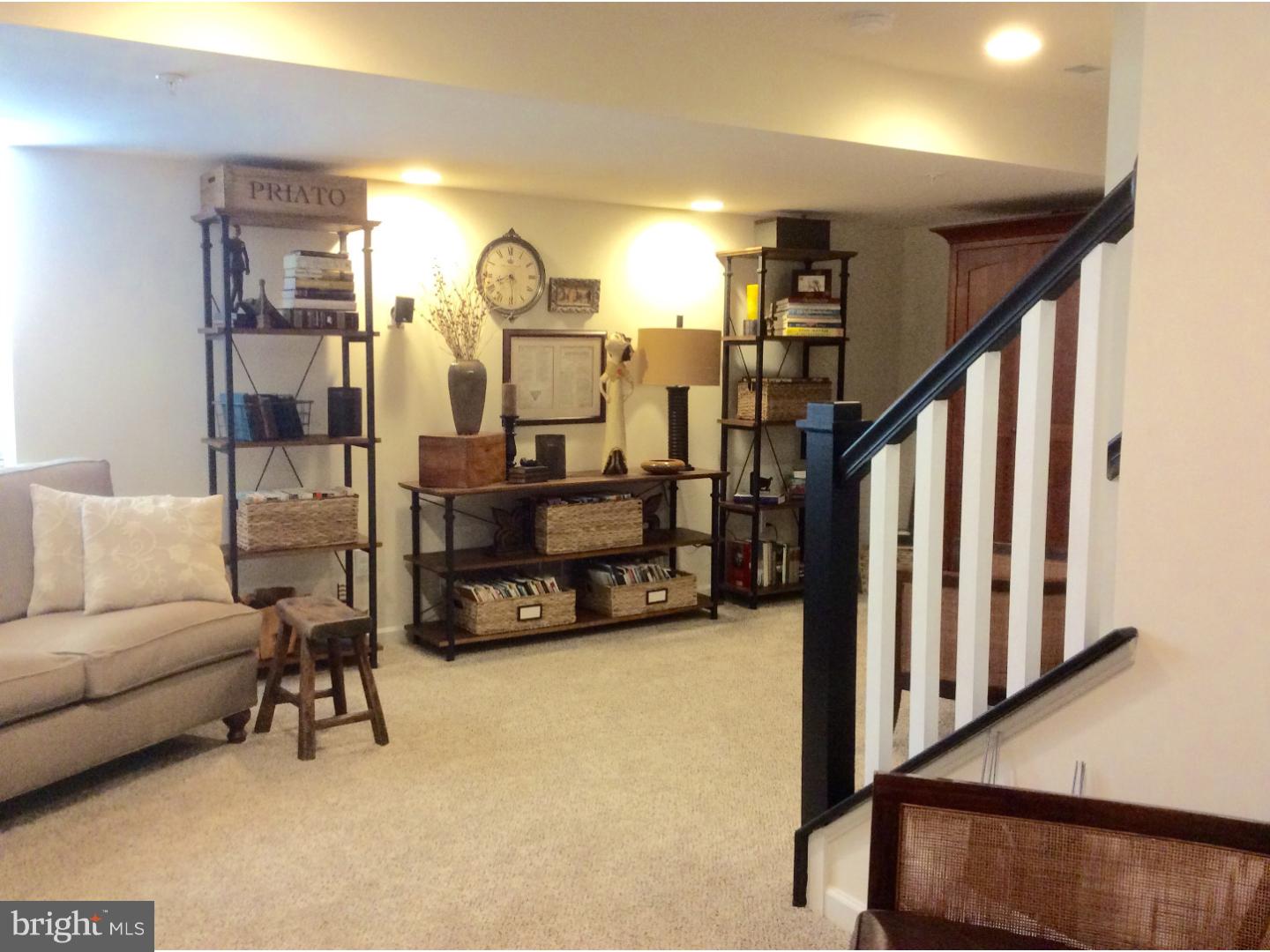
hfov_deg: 56.8
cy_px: 476
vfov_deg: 44.2
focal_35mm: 32
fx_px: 1174
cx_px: 635
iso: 160
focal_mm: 3.3
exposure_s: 1/24
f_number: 2.4
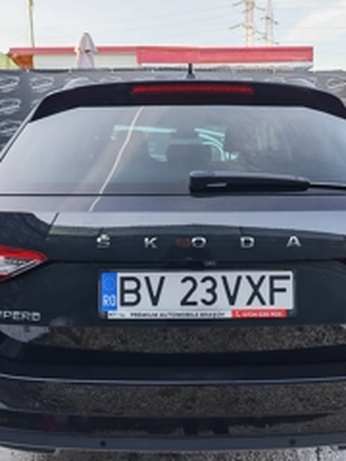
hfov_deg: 35.9
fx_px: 533
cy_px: 234
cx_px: 190
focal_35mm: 40
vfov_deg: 46.8
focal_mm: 6.12
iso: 50
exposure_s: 1/140
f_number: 1.9
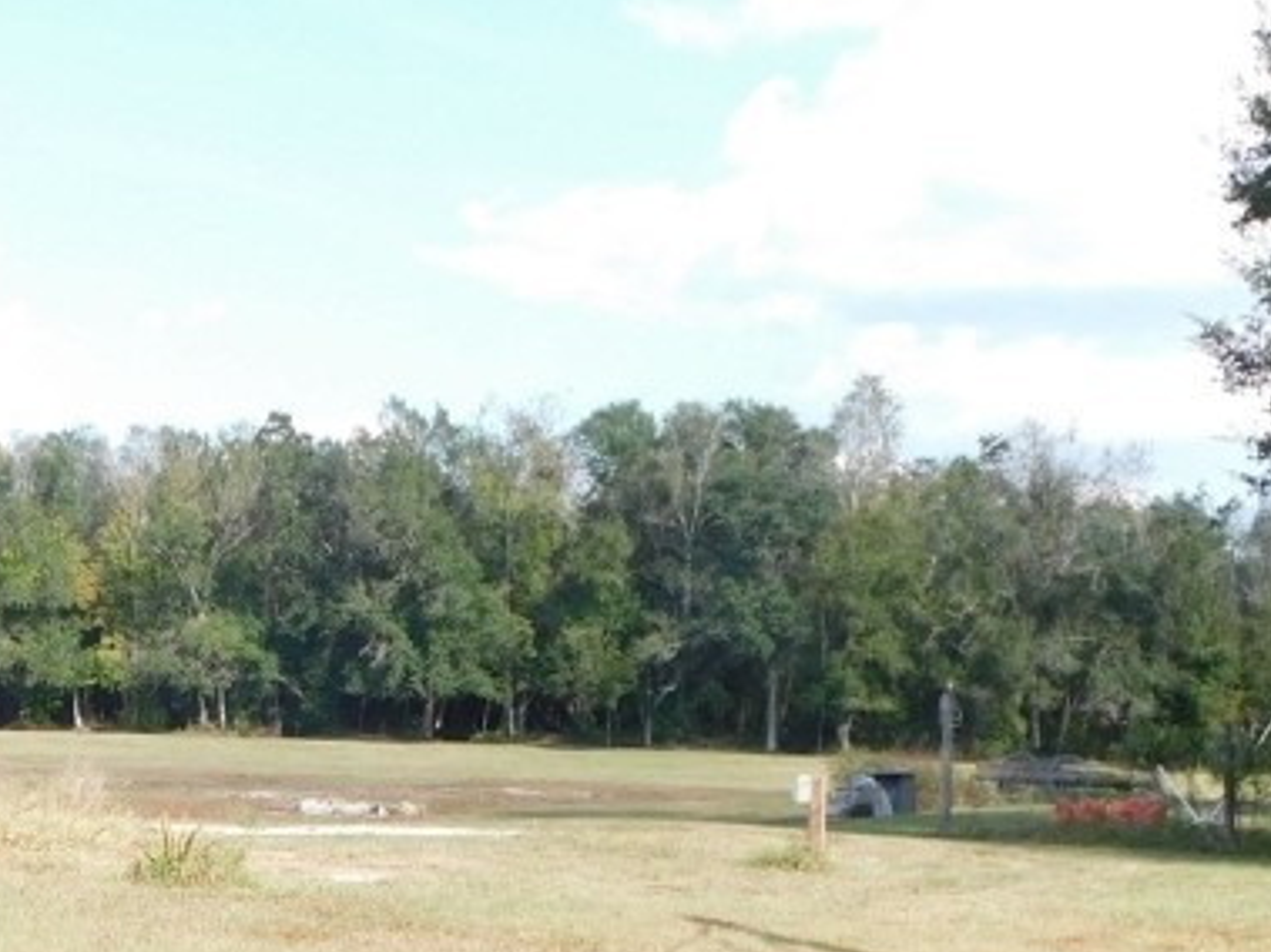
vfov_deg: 18.1
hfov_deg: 23.7
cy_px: 724
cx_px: 225
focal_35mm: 81
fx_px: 2973
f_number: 3.2
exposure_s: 1/500
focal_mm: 5.3
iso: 125
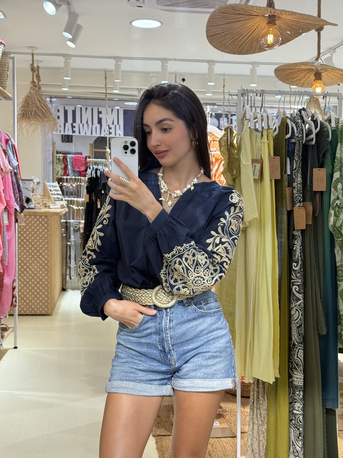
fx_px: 634
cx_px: 172
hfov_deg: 30.3
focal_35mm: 48
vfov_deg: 39.7
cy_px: 229
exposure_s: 1/264
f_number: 1.78
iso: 100
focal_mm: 6.76
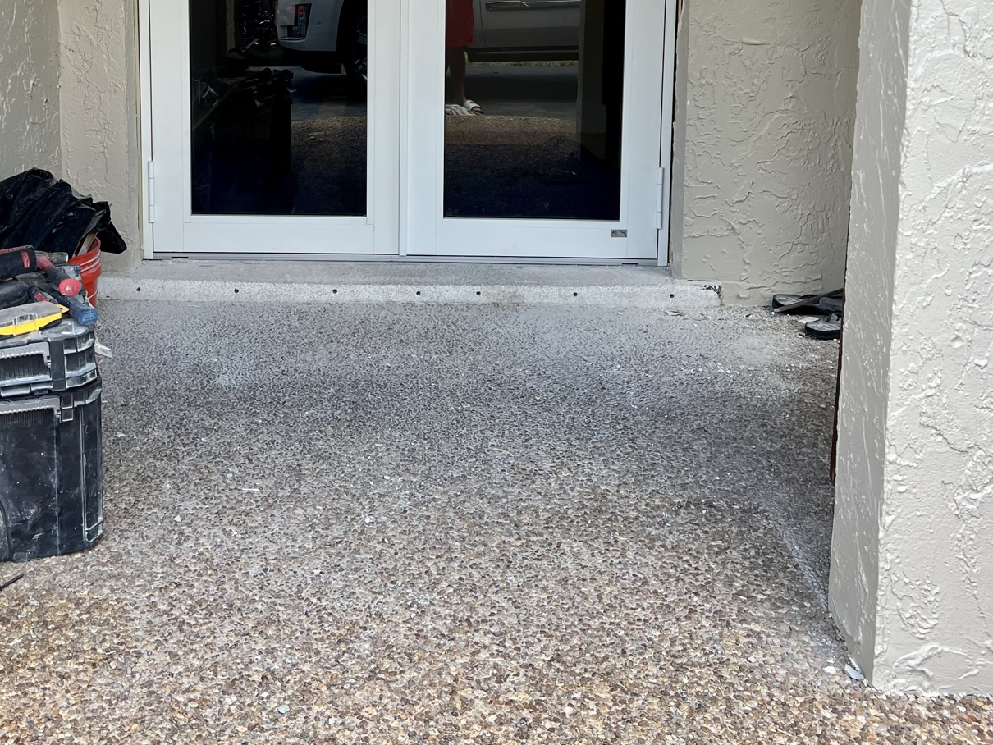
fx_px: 1262
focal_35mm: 44
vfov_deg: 31.2
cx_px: 428
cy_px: 60
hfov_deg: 42.8
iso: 50
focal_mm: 5.7
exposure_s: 1/518
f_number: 1.5
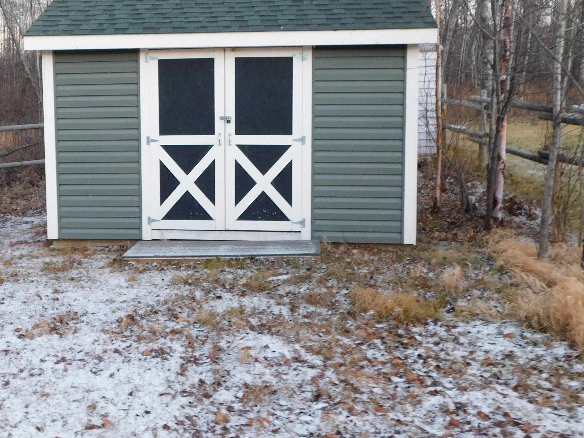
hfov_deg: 44.2
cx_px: 199
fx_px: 709
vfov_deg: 34.3
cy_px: 186
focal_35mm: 42
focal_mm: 5.3
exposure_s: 1/30
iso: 180
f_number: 3.2
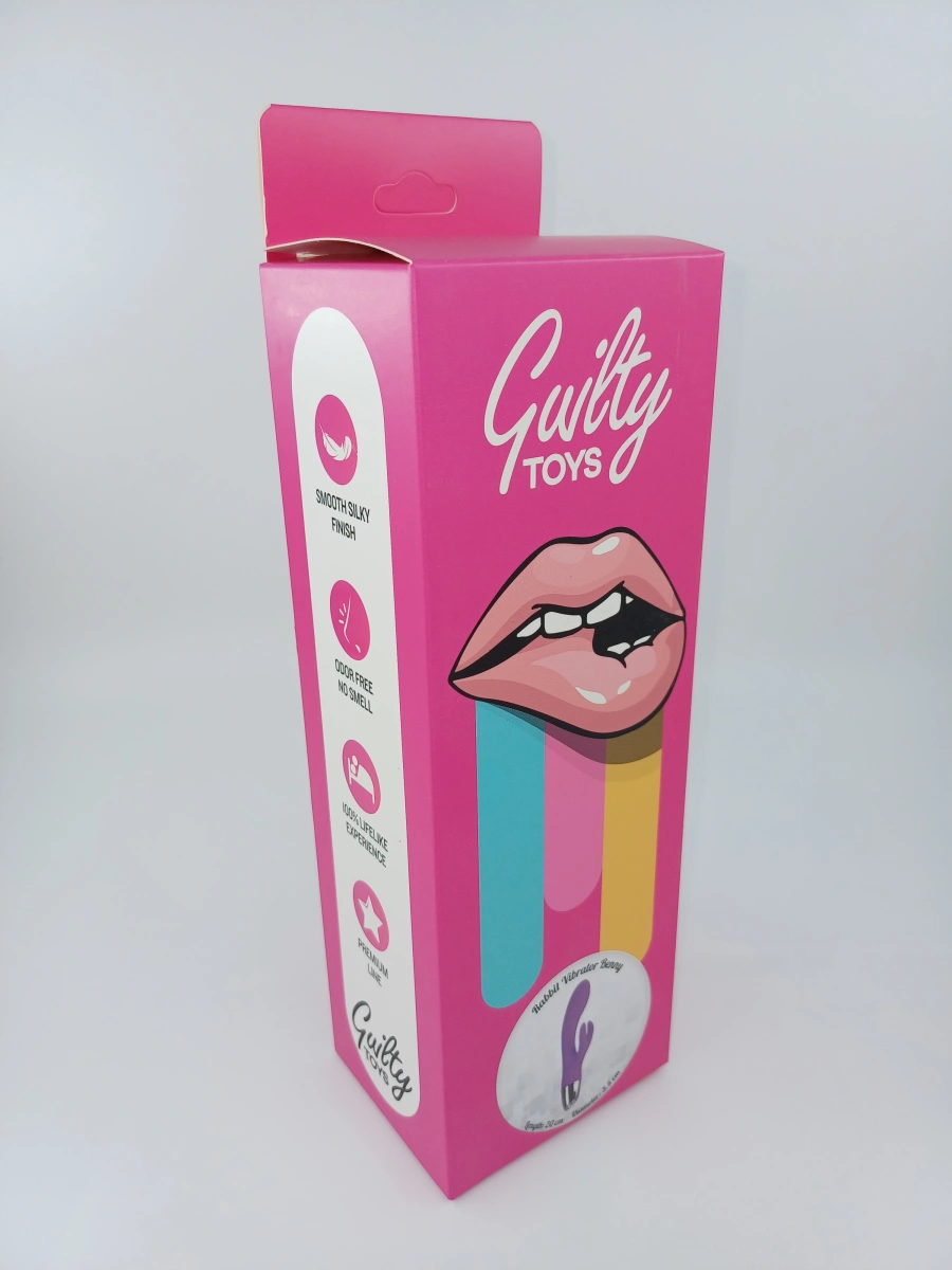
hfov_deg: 54.9
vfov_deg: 69.4
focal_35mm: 25
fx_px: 917
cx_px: 476
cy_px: 635
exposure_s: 1/447
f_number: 1.8
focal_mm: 4.65
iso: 50
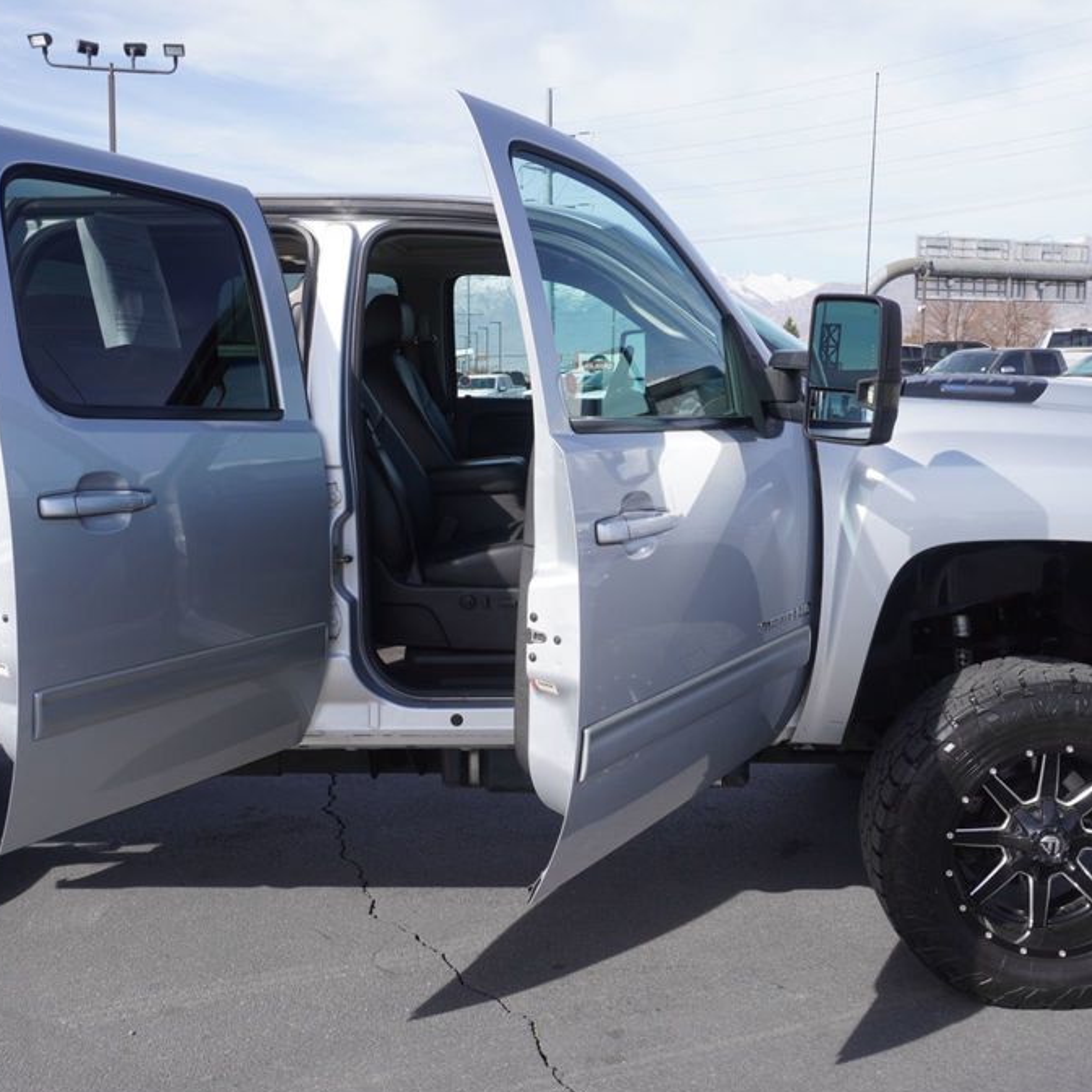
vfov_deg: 47.2
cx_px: 601
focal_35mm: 35
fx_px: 1249
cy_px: 552
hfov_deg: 47.2
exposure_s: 1/200
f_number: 7.1
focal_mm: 18
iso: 100
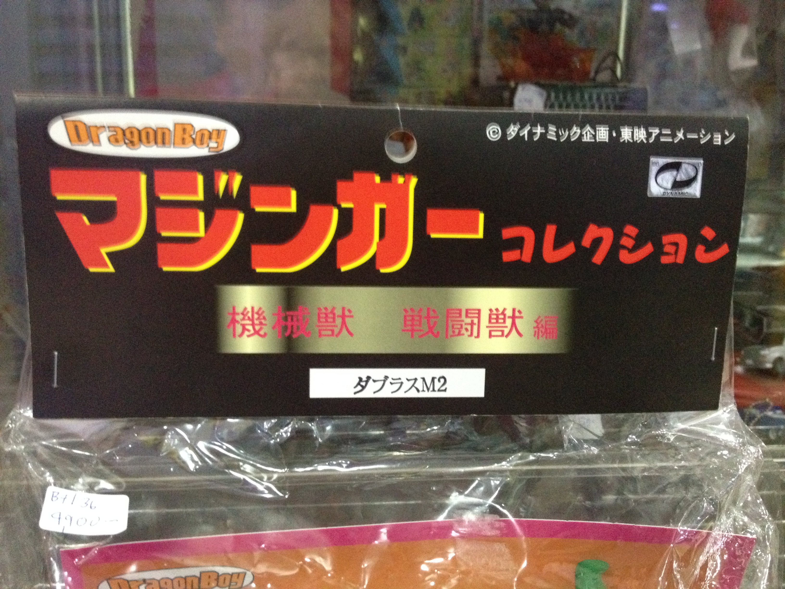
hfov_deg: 52.6
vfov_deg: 40.7
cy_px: 294
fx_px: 794
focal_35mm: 35
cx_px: 392
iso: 640
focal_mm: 4.28
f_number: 2.4
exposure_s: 1/15
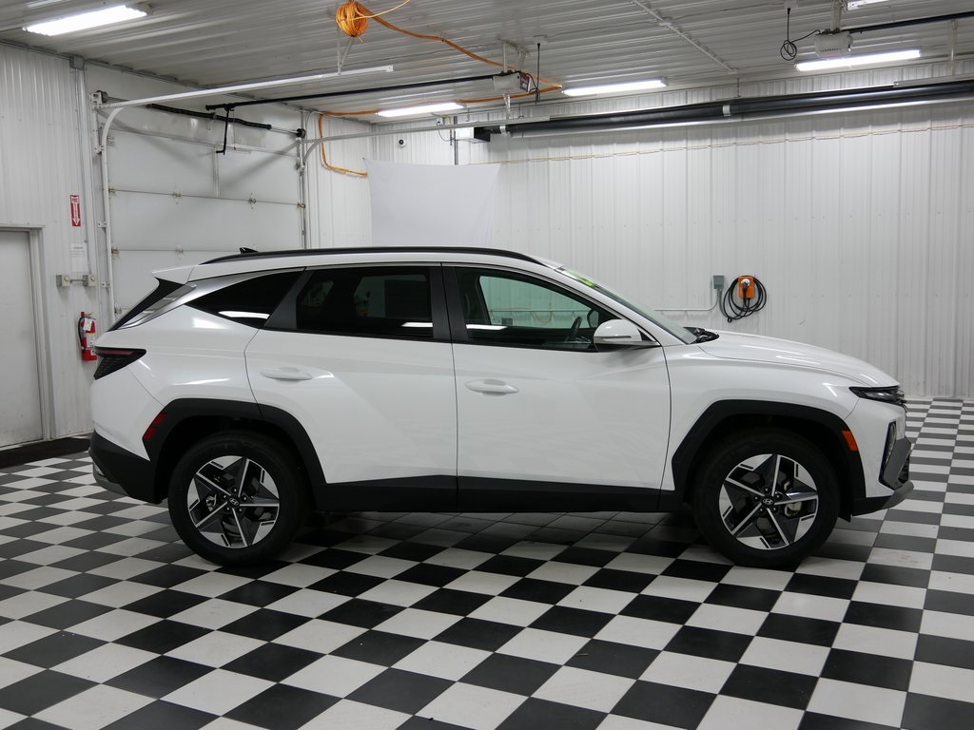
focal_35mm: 34
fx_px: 957
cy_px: 365
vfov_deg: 41.8
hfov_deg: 54.0
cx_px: 487
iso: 250
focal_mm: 17
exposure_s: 1/60
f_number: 3.8
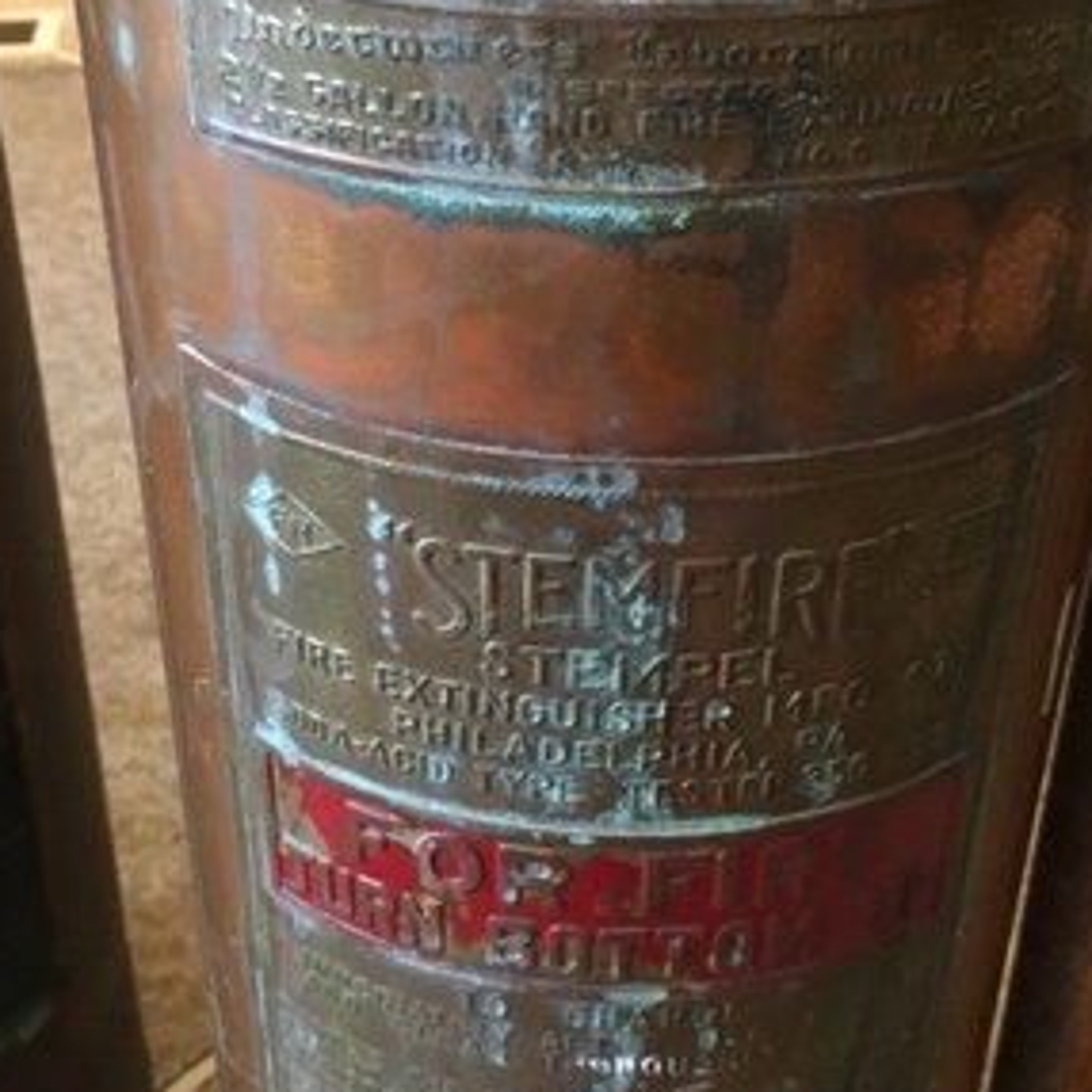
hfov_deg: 32.8
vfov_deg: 32.8
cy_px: 607
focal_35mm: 52
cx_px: 544
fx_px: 1856
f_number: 2.2
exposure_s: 1/15
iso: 250
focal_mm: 4.15
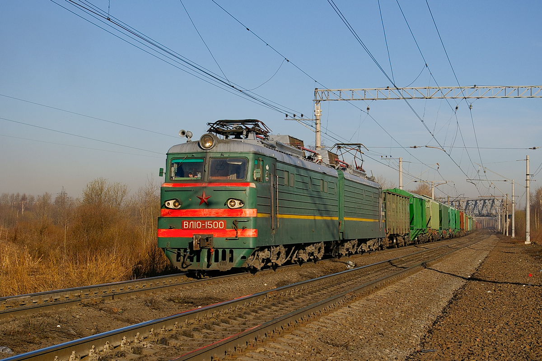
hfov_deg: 33.4
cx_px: 271
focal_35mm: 60
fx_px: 903
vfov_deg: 22.6
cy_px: 180
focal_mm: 40
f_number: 6.3
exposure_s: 1/800
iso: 200
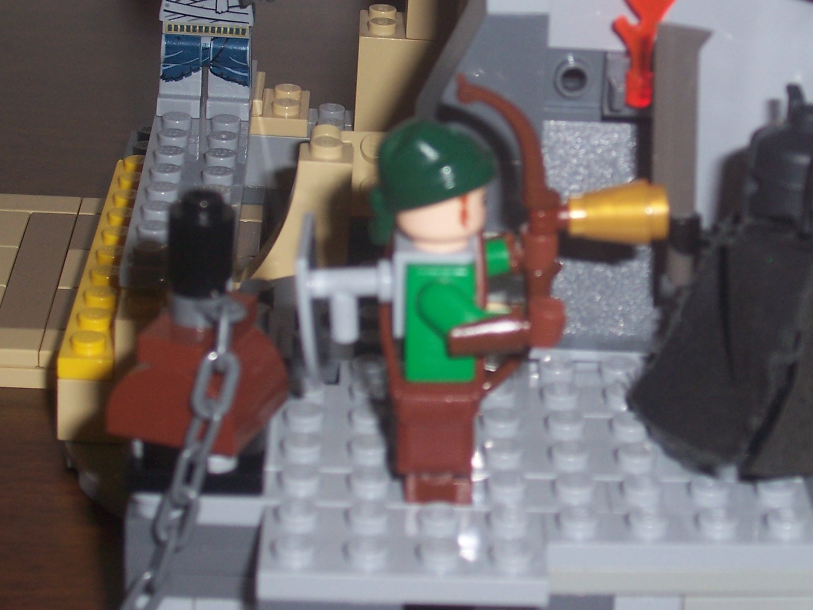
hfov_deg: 19.0
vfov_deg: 14.4
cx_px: 583
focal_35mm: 103
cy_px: 224
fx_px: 2419
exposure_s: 1/90
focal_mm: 10.8
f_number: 4
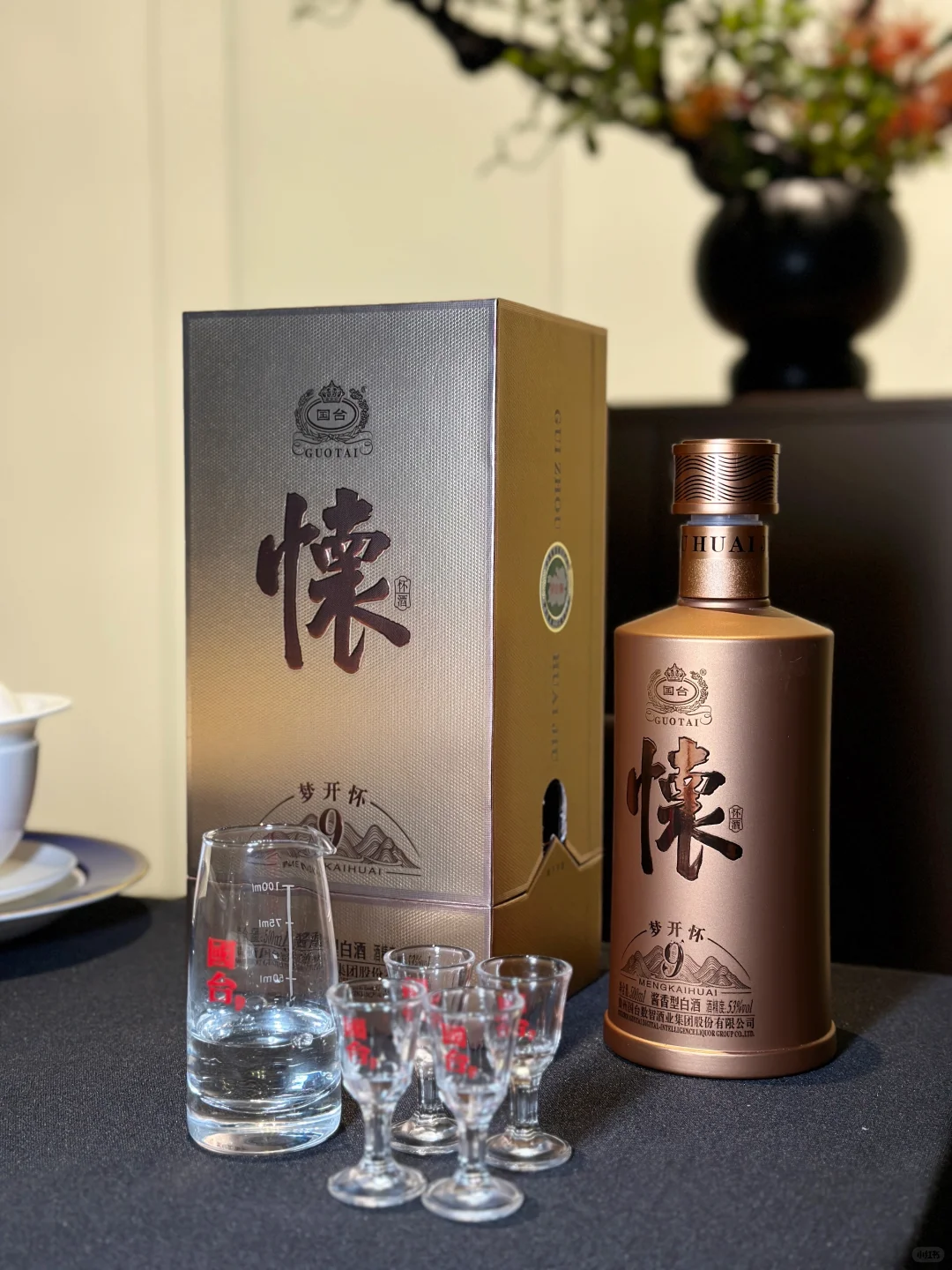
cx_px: 476
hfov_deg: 30.3
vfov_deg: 39.7
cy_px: 635
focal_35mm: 48
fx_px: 1760
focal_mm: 6.86
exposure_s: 1/58
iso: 160
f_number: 1.78
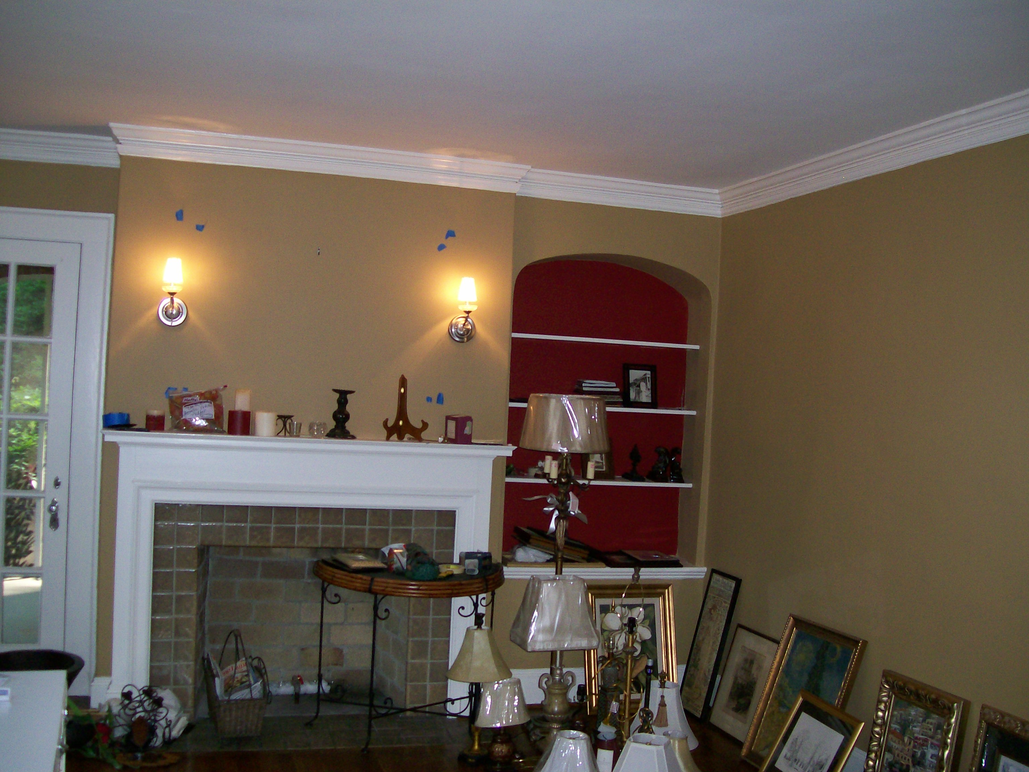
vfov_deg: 39.7
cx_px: 514
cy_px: 386
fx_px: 1070
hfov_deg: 51.4
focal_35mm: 36
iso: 140
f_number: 2.7
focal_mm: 6
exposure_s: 1/64
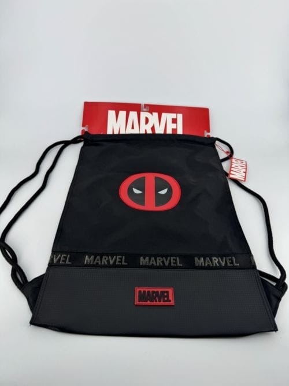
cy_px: 193
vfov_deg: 71.7
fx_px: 268
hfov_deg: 56.7
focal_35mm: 24
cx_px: 144
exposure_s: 1/730
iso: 80
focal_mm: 6.76
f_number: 1.78
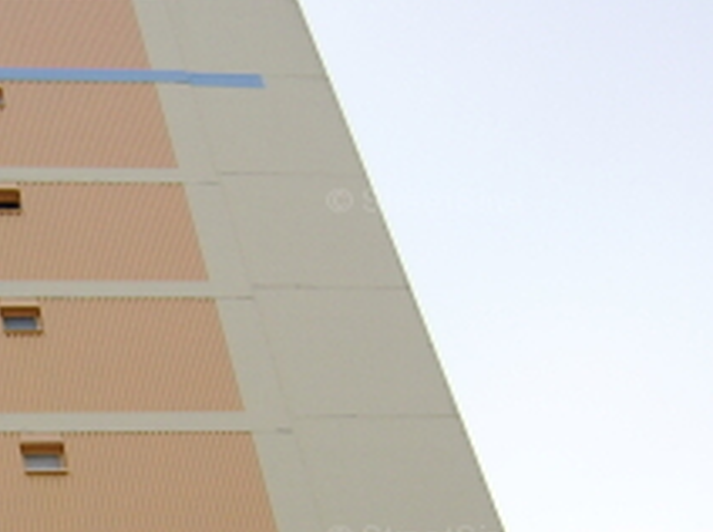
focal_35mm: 91
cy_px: 542
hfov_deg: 20.5
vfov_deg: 15.8
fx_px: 1870
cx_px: -94
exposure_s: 1/458
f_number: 2.8
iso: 50
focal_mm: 5.95
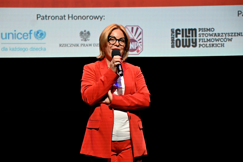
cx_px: 117
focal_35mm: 114
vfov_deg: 12.0
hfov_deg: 17.9
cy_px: 88
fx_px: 769
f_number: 4
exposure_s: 1/125
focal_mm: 70
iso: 1600
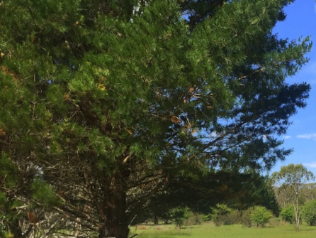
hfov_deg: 35.6
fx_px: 475
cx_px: 253
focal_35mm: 52
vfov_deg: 27.5
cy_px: 193
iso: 32
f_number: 2.2
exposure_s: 1/1412
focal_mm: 4.15
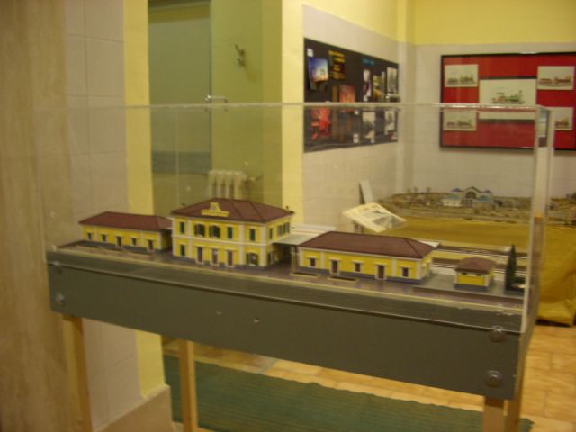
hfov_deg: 52.6
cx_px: 288
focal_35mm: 35
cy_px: 216
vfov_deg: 40.7
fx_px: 582
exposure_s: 1/10
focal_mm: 5.8
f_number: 2.6
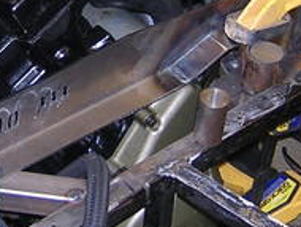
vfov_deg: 12.2
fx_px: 1053
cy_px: 22
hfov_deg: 16.2
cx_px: 70
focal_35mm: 121
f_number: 2.6
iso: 131
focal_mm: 4.7
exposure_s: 1/60.1
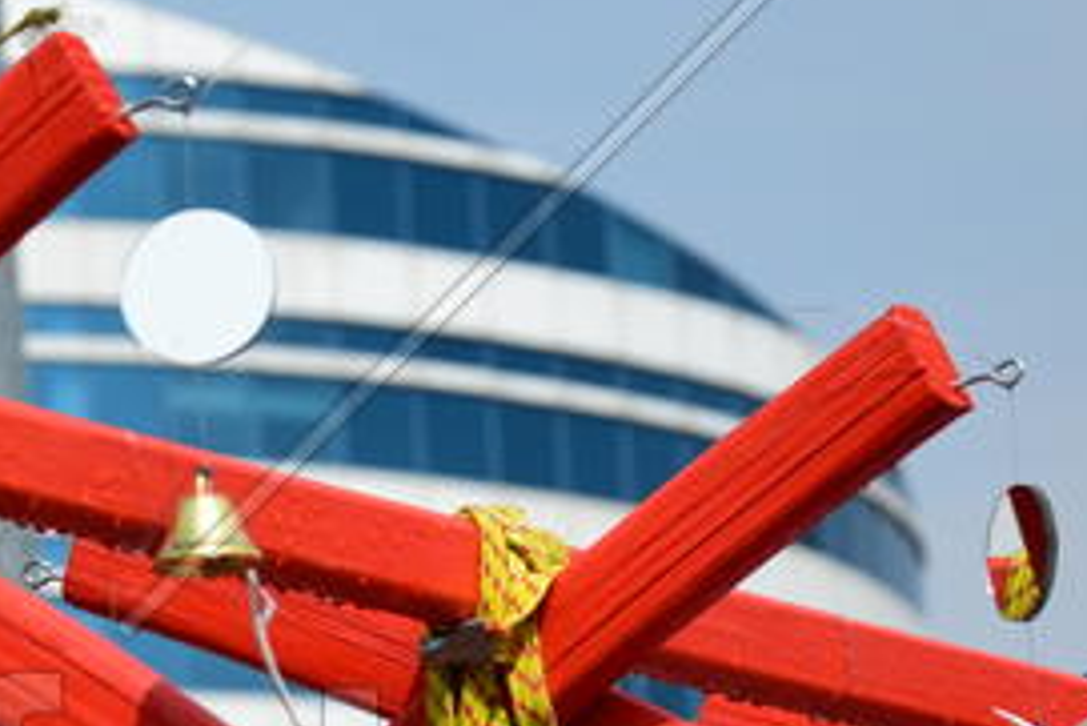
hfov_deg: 6.4
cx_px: -92
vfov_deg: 4.3
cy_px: 842
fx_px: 9607
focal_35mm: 318
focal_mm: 66
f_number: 6.3
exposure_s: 1/640
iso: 100
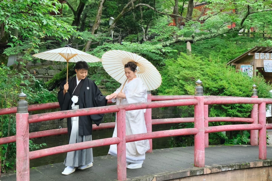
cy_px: 90
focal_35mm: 49
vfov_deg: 27.5
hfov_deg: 40.3
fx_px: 370
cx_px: 136
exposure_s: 1/200
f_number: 7.1
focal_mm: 32.5
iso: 1600
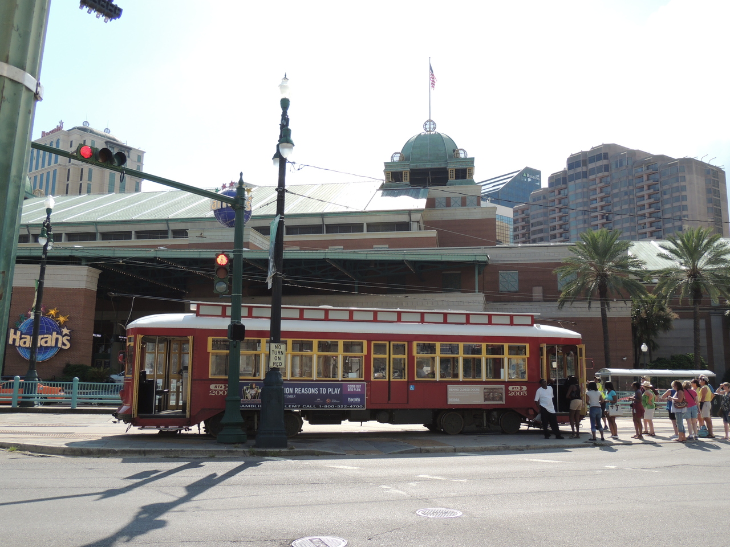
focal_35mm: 33
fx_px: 696
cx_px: 365
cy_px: 274
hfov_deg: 55.4
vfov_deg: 42.9
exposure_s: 1/800
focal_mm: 5.8
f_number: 3.2
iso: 100
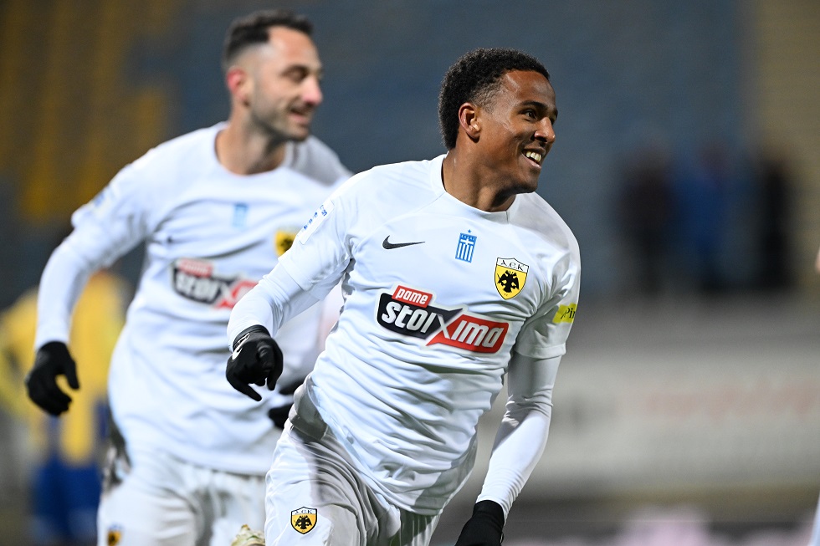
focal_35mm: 400
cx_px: 410
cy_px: 273
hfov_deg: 5.2
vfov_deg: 3.4
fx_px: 9109
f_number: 3.5
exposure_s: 1/1000
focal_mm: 400
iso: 3200
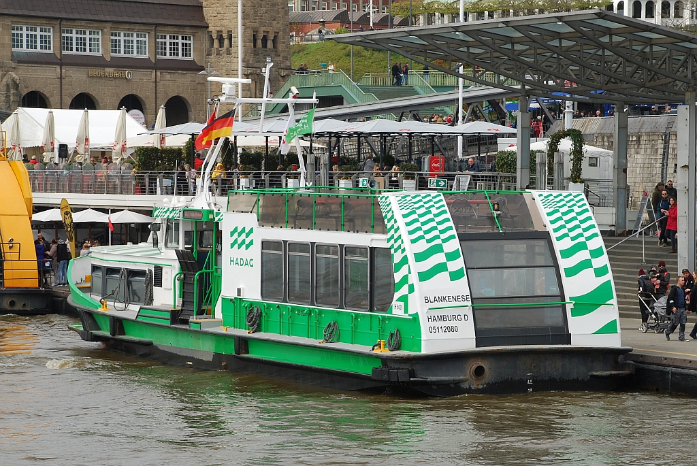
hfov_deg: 17.0
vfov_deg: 11.4
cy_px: 233
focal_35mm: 120
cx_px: 348
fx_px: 2326
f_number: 10
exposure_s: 1/250
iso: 180
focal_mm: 80
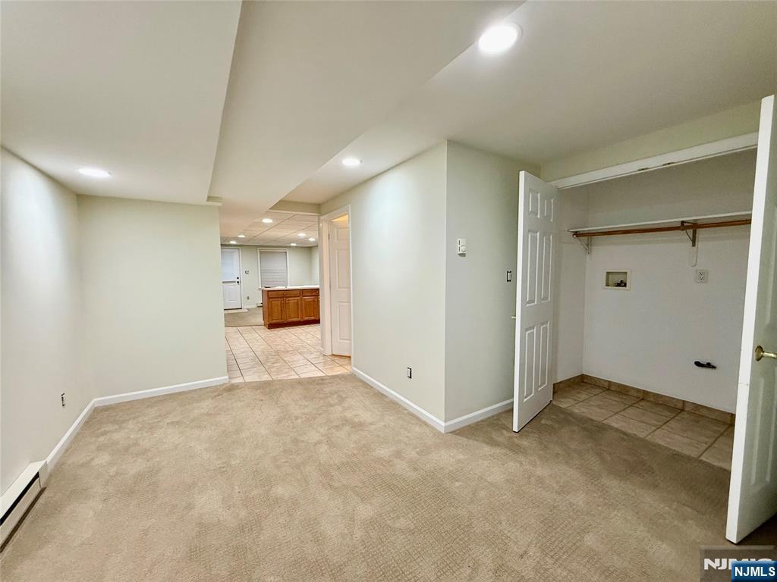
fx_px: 314
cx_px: 388
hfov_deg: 102.1
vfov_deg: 85.7
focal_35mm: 14
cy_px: 291
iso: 320
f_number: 2.2
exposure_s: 1/120
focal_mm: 2.22
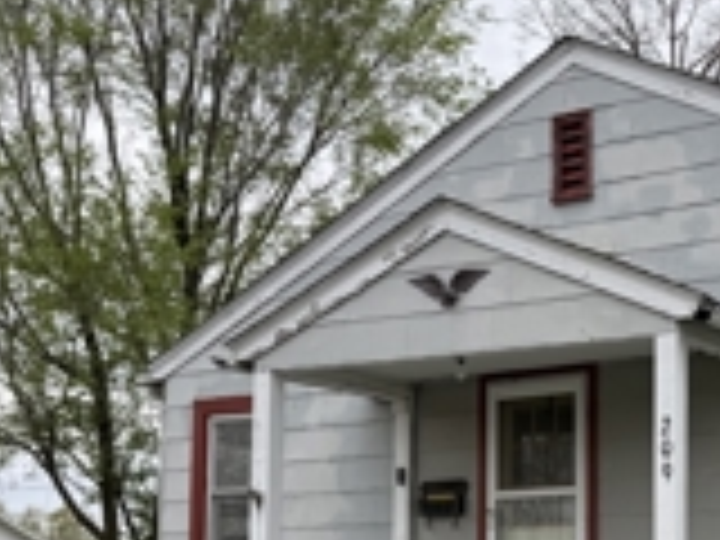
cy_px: 513
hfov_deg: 31.0
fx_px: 1248
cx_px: 621
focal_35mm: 60
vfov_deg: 23.6
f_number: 1.78
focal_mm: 6.76
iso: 80
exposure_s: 1/1653
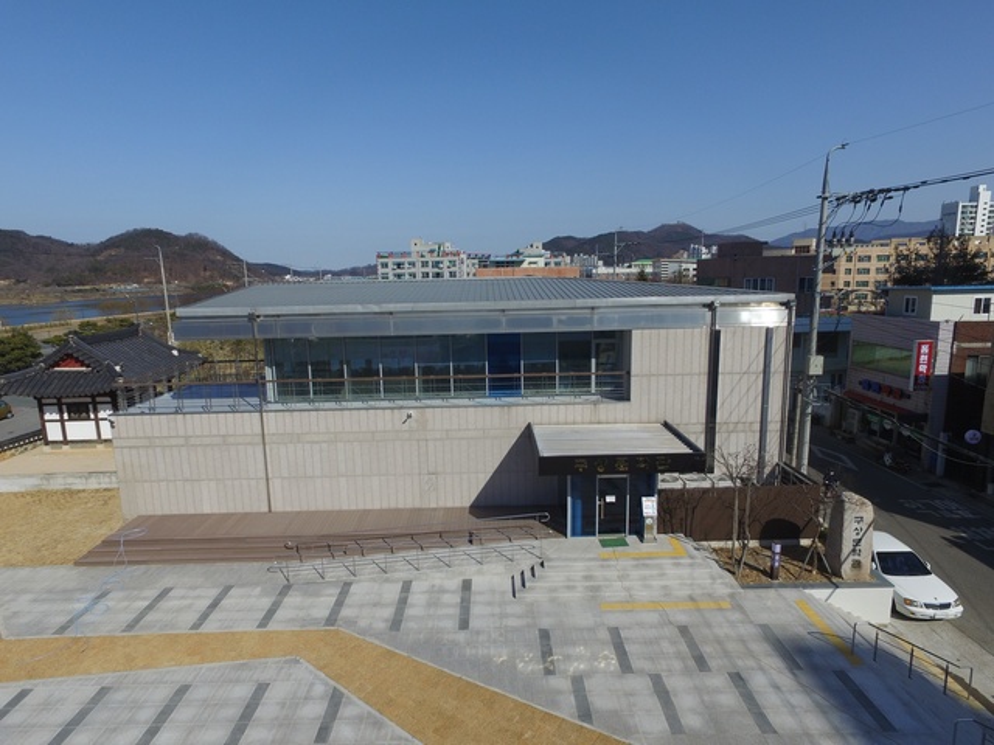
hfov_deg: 81.7
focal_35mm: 20
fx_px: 574
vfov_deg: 66.0
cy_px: 372
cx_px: 497
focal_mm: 3.61
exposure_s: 1/1808
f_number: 2.8
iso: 100
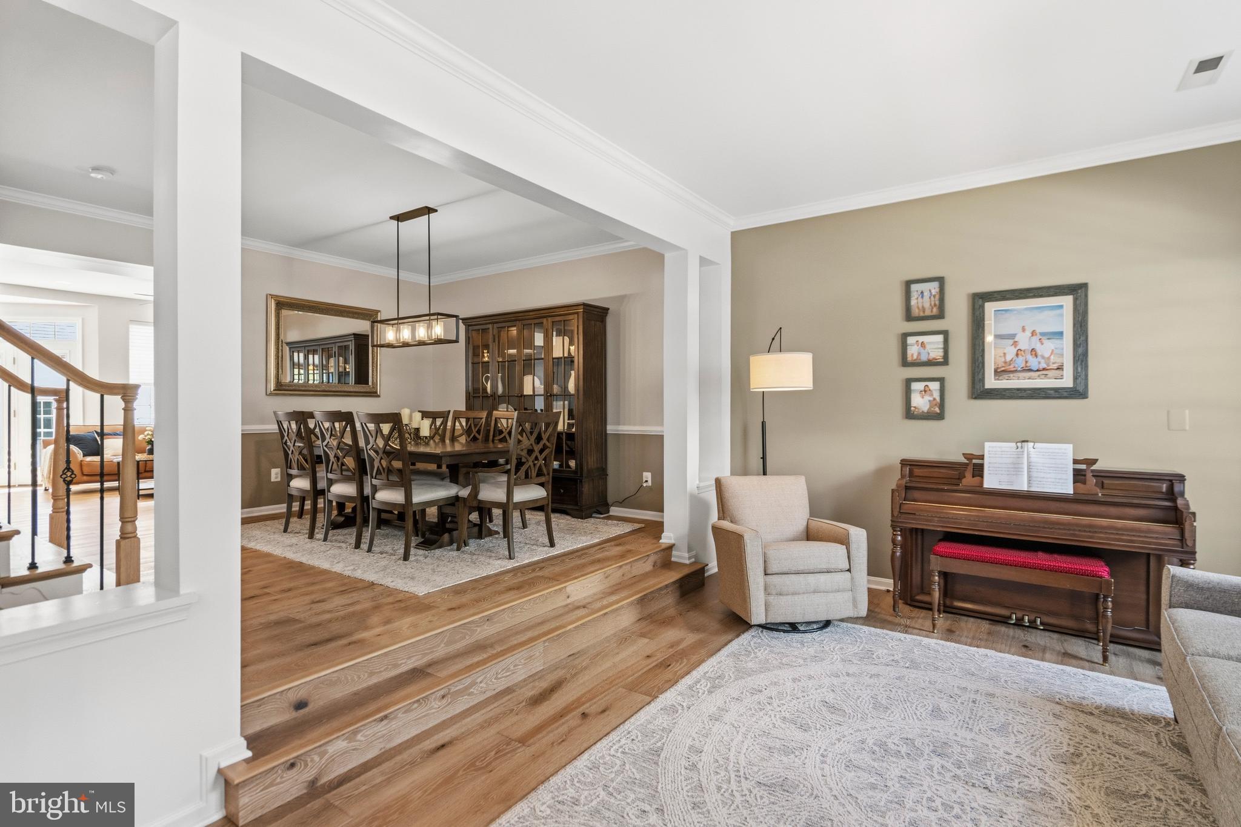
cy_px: 414
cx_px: 620
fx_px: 551
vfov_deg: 73.7
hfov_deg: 96.7
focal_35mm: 16
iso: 320
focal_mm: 16
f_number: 4
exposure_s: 1/500
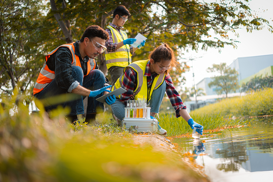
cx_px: 136
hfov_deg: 33.4
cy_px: 91
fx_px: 455
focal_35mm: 60
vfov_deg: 22.6
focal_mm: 60
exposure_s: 1/400
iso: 100
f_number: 2.8
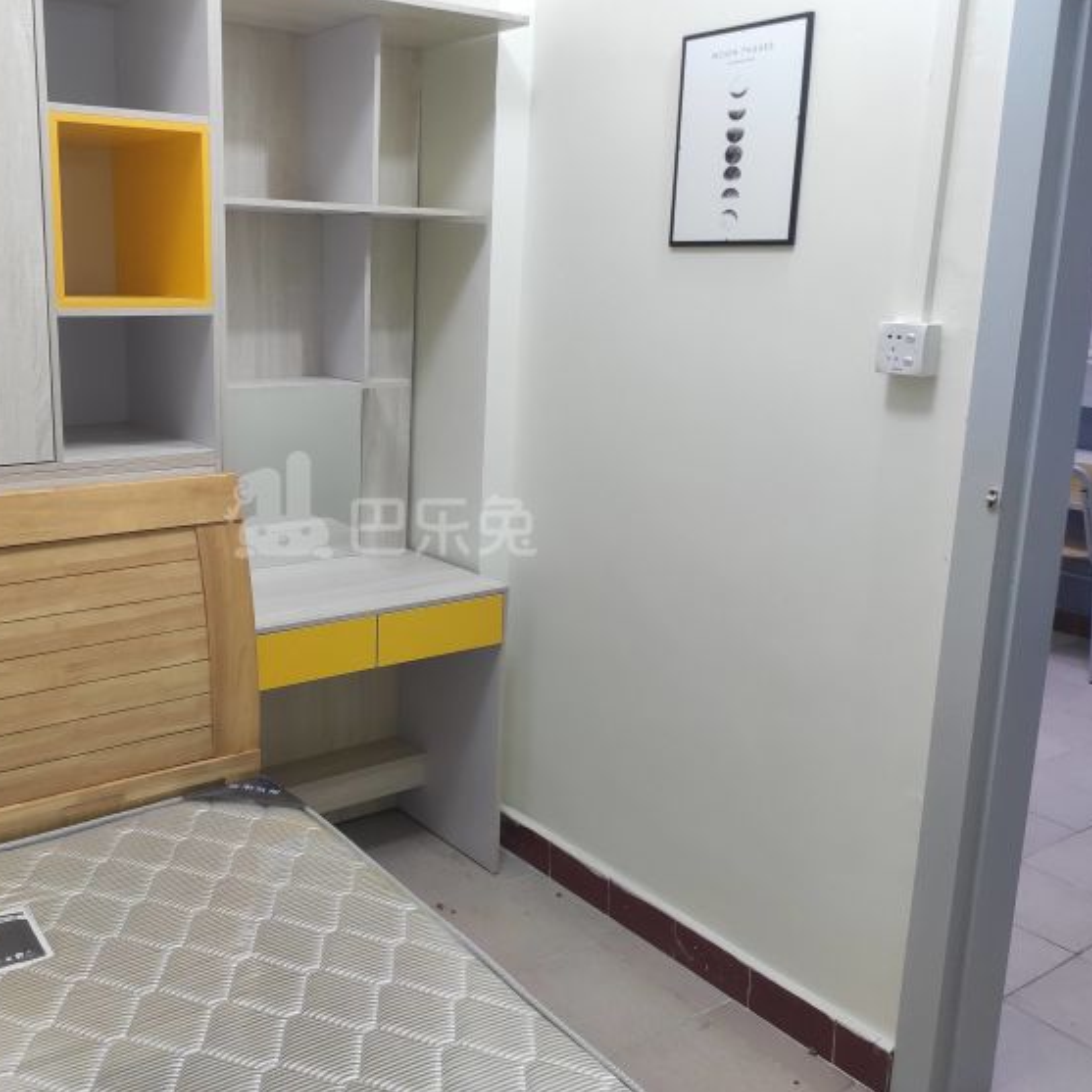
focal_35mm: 33
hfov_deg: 49.0
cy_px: 506
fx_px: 1178
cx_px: 380
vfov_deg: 49.7
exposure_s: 1/50
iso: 669
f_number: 1.75
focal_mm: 4.77
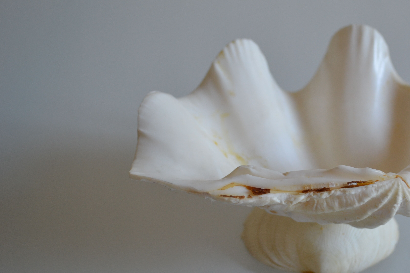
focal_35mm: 62
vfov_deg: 21.9
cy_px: 140
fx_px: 706
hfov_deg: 32.1
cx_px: 280
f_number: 4.5
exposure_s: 1/40
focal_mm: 30
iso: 400
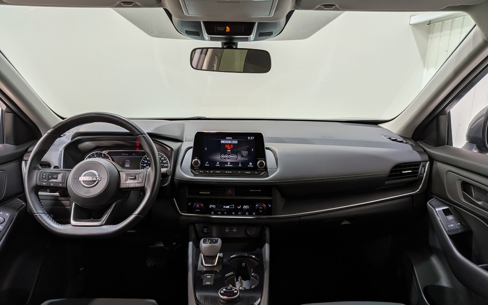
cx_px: 241
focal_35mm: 26
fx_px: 346
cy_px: 171
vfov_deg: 47.5
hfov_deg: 70.4
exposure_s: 1/120
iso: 28
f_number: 1.7
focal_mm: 4.53
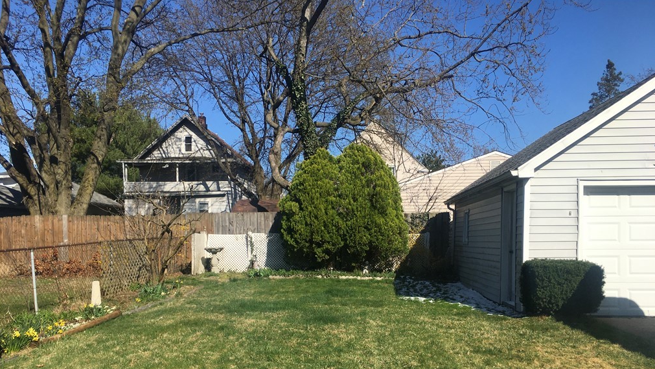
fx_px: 556
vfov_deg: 36.3
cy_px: 245
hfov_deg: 61.0
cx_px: 328
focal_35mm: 32
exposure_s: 1/1748
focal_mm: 4.15
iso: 25
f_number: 2.2
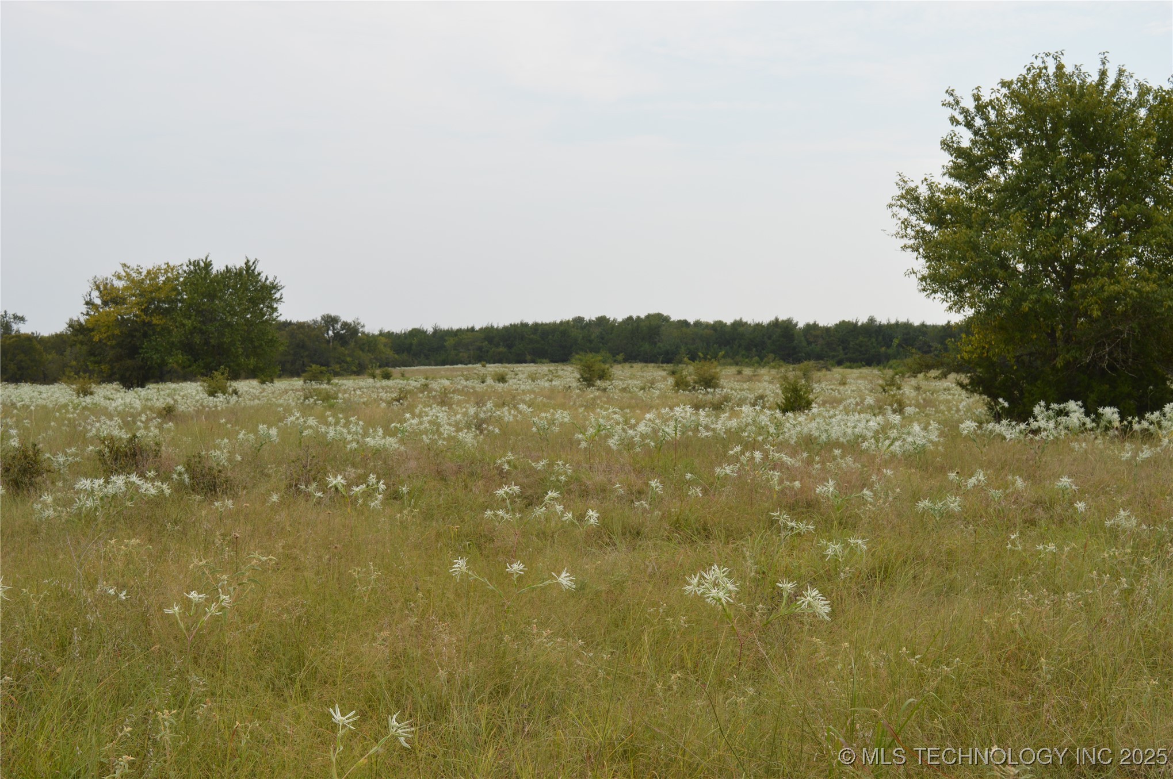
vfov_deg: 34.1
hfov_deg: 49.6
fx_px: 1269
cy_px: 390
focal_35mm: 39
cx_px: 586
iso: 100
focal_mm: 26
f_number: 8
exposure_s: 1/250
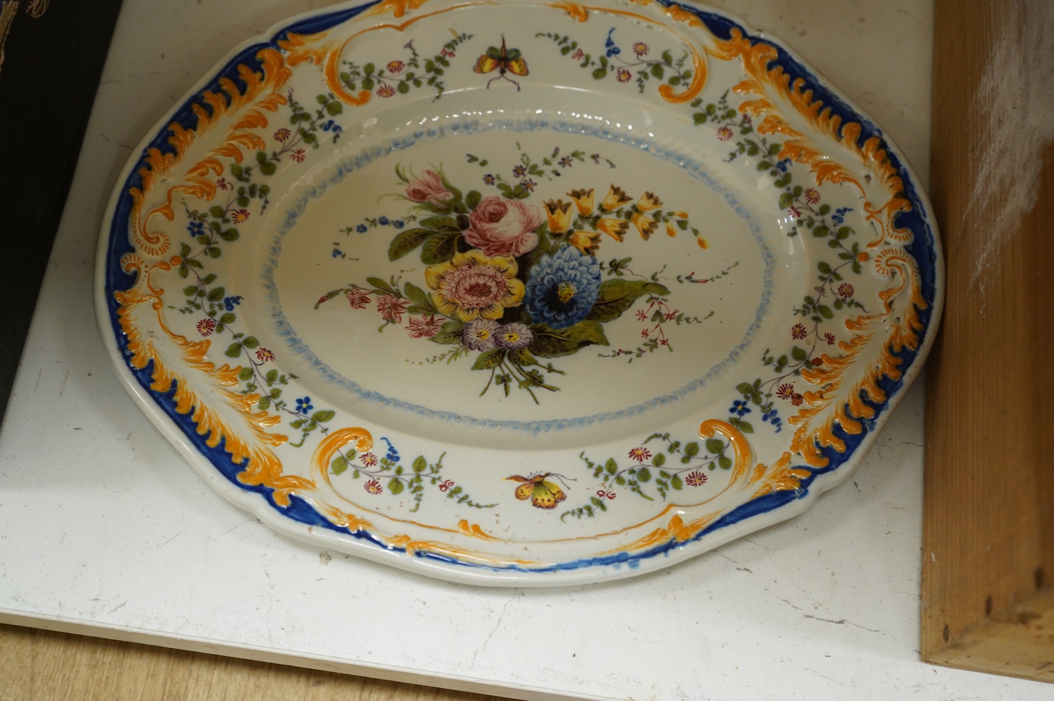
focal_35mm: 43
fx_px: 1258
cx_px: 527
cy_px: 350
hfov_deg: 45.5
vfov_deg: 31.1
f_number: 4.5
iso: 2500
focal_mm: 43
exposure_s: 1/100
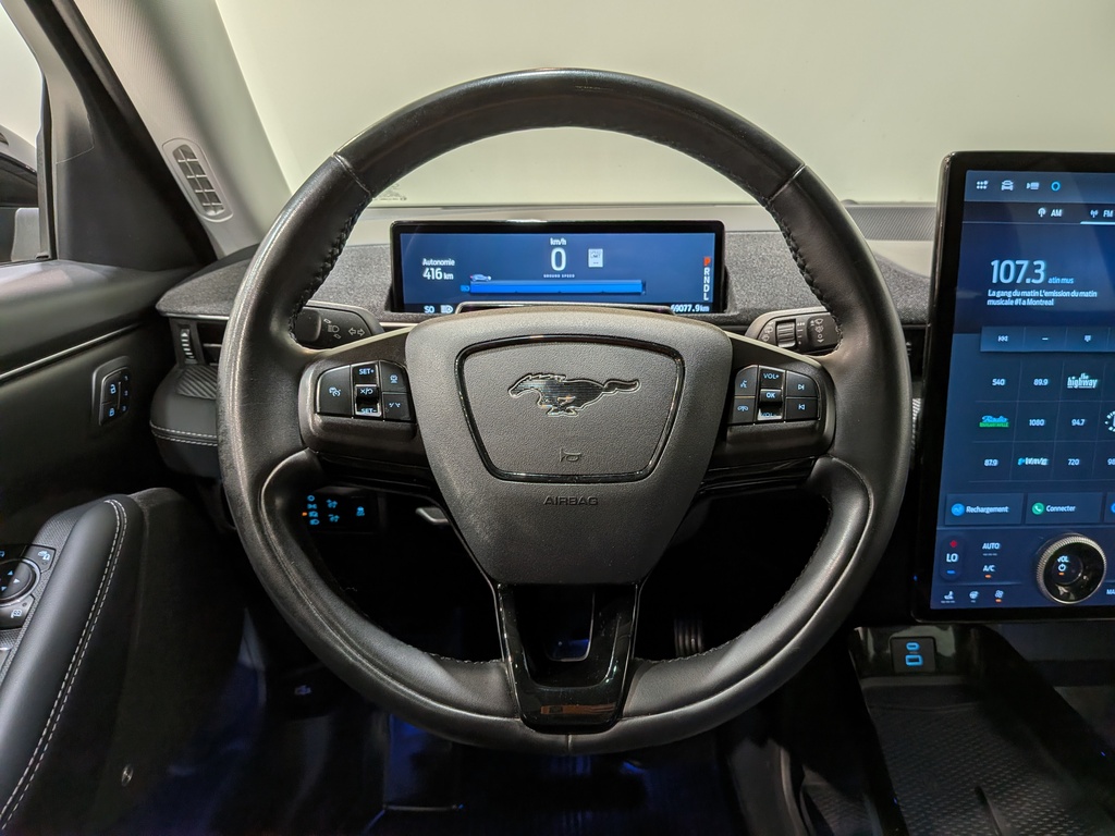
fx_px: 773
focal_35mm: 24
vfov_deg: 56.8
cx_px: 558
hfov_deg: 71.6
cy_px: 418
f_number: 1.7
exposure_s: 1/135
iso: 26
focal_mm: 4.53
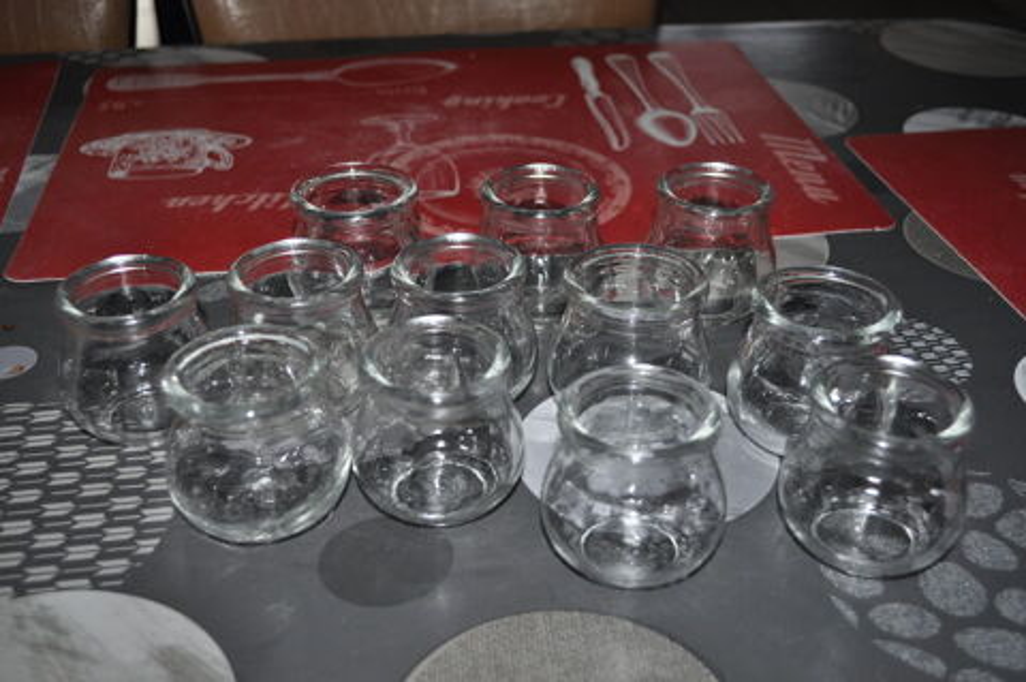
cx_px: 513
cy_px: 341
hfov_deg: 49.6
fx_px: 1110
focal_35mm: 39
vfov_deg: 34.1
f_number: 4.2
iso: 500
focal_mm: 26
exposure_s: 1/60
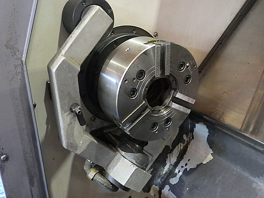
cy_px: 99
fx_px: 259
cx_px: 132
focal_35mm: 34
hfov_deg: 54.0
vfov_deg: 41.8
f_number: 3.8
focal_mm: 6.1
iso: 1600
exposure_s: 1/25
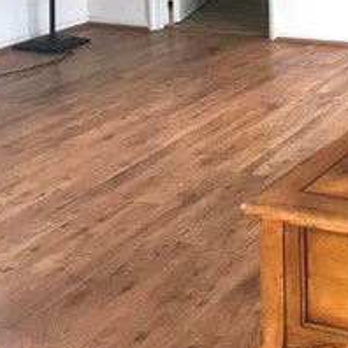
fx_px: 910
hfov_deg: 20.2
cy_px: -47
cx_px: 429
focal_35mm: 80
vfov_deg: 20.5
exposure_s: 1/20
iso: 40
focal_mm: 4
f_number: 1.8
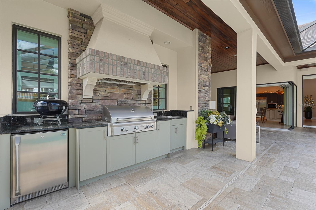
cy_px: 105
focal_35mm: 16
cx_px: 158
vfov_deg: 73.4
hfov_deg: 96.4
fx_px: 141
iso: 250
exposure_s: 1/8
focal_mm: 16.1
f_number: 9
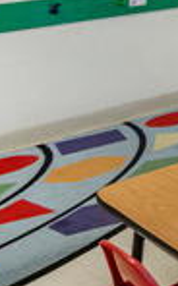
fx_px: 499
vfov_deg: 29.5
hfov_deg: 10.7
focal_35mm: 64
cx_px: 568
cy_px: -14
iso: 200
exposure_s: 1/3
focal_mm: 10
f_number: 11
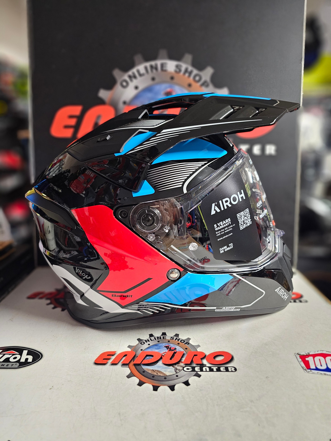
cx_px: 166
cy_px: 220
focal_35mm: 23
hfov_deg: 58.9
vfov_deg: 73.9
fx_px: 293
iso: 640
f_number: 1.7
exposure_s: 1/50
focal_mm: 6.3
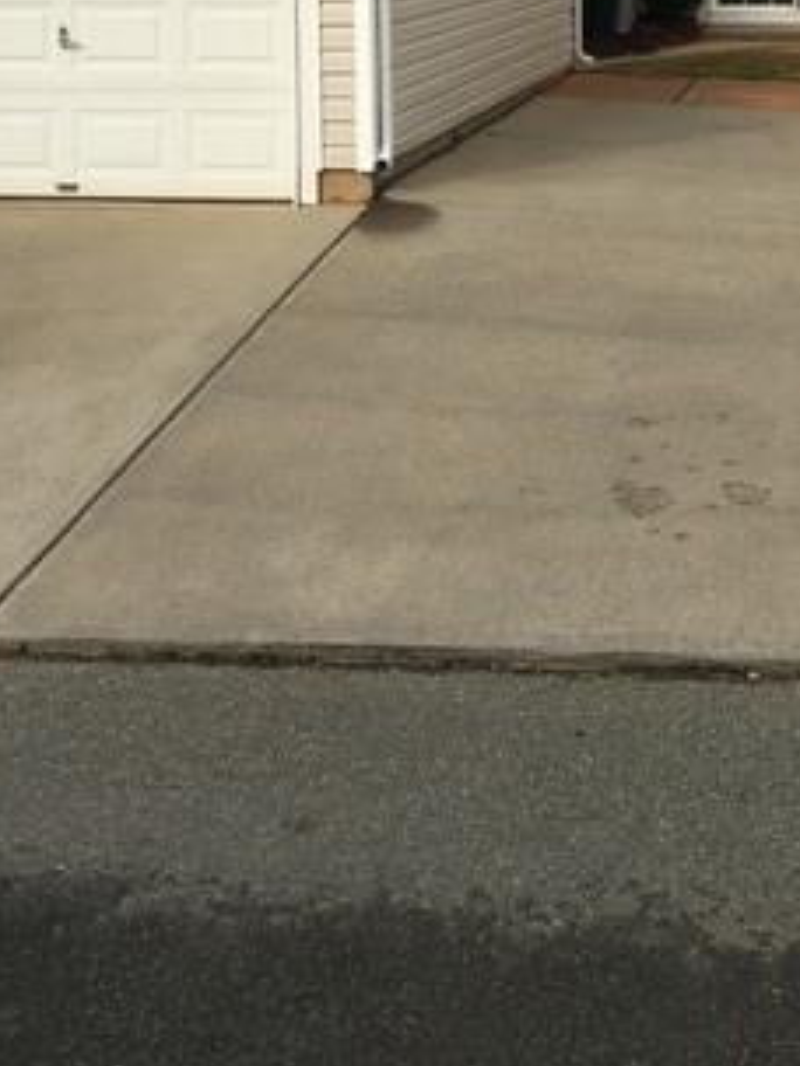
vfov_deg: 30.0
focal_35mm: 61
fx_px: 1880
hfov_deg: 23.7
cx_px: 632
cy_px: 56
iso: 25
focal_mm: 4.15
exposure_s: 1/1479
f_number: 2.2
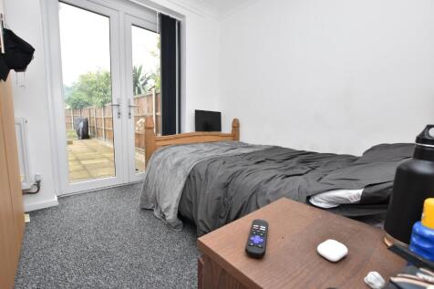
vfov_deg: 77.3
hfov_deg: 100.4
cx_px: 217
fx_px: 181
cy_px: 144
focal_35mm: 15
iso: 400
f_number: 5.6
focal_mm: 10
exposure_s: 1/125
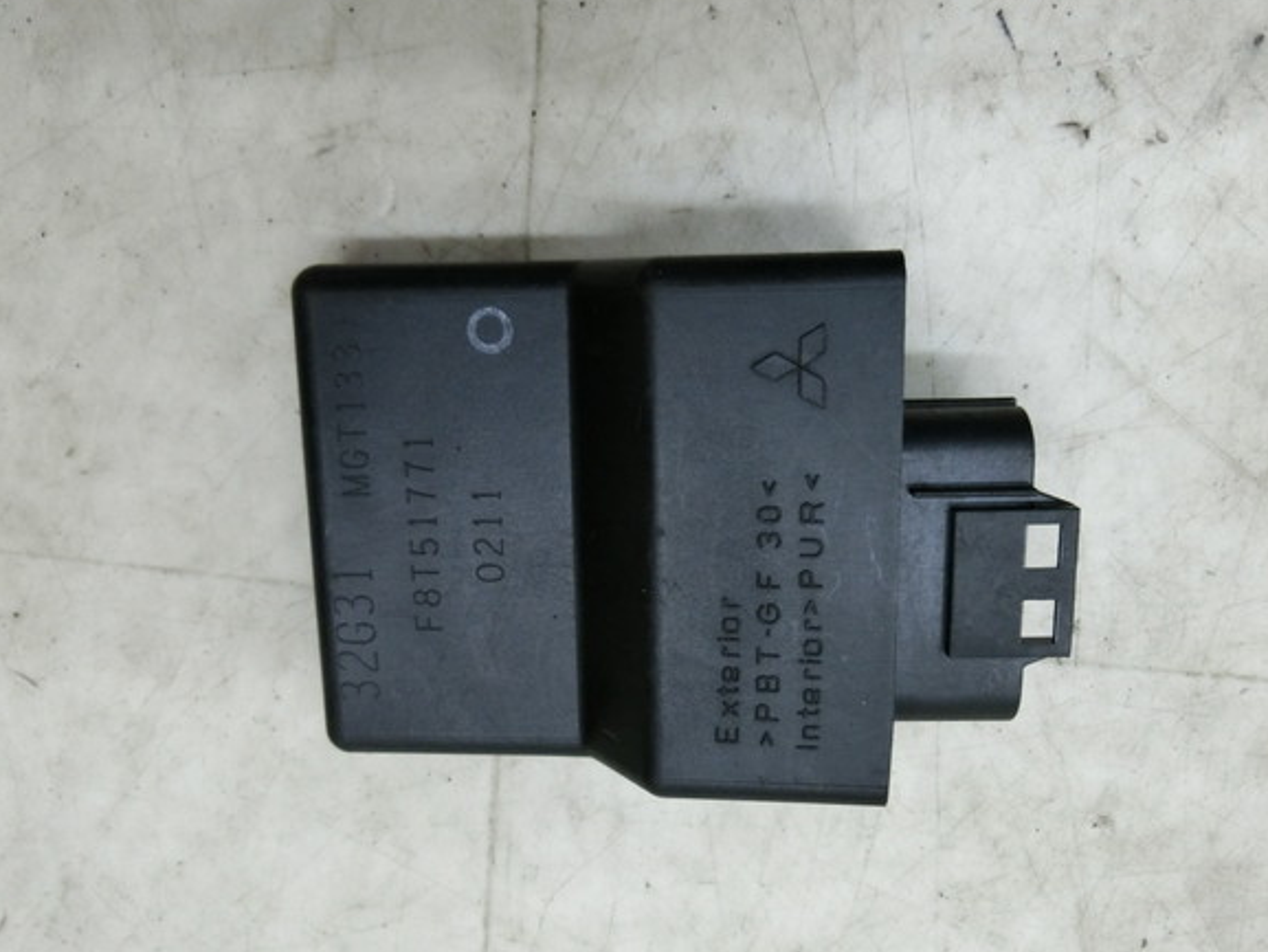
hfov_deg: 67.3
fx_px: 953
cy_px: 479
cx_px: 633
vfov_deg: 53.1
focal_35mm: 26
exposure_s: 1/80
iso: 400
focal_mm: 4.5
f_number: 3.5
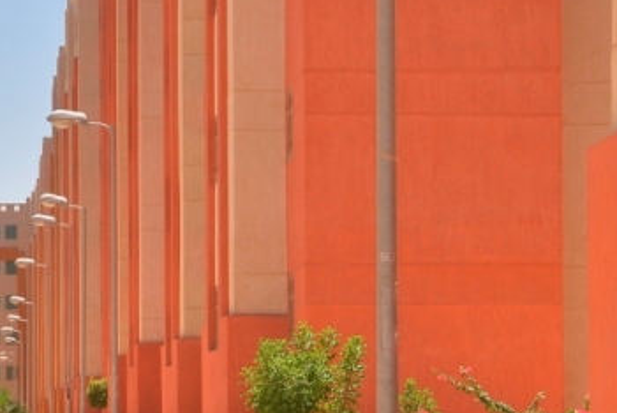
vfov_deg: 6.7
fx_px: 3516
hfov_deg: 10.0
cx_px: 169
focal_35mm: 205
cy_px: 302
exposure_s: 1/200
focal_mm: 70
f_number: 22
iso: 320
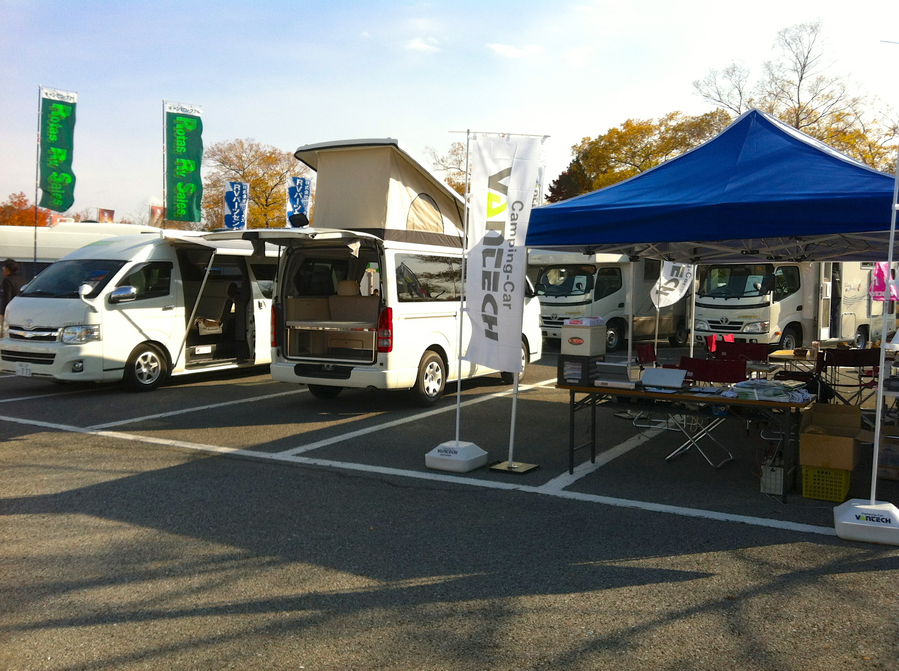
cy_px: 336
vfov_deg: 40.6
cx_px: 450
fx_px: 908
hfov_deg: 52.7
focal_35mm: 35
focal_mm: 3.85
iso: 80
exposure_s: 1/1040
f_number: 2.8
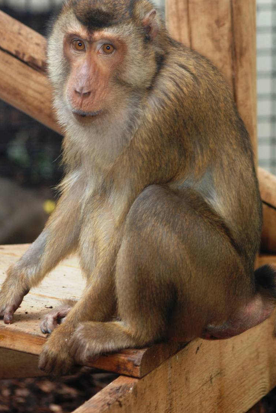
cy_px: 155
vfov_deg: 7.2
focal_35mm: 287
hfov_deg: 4.8
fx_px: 3289
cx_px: 146
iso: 250
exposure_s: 1/60
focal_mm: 135
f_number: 4.5
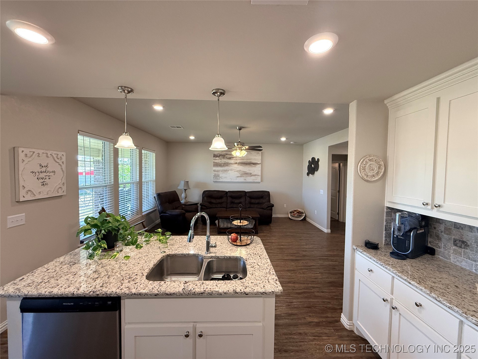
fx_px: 193
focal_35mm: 14
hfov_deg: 102.1
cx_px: 239
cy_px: 180
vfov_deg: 85.7
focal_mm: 2.22
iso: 320
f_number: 2.2
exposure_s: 1/120
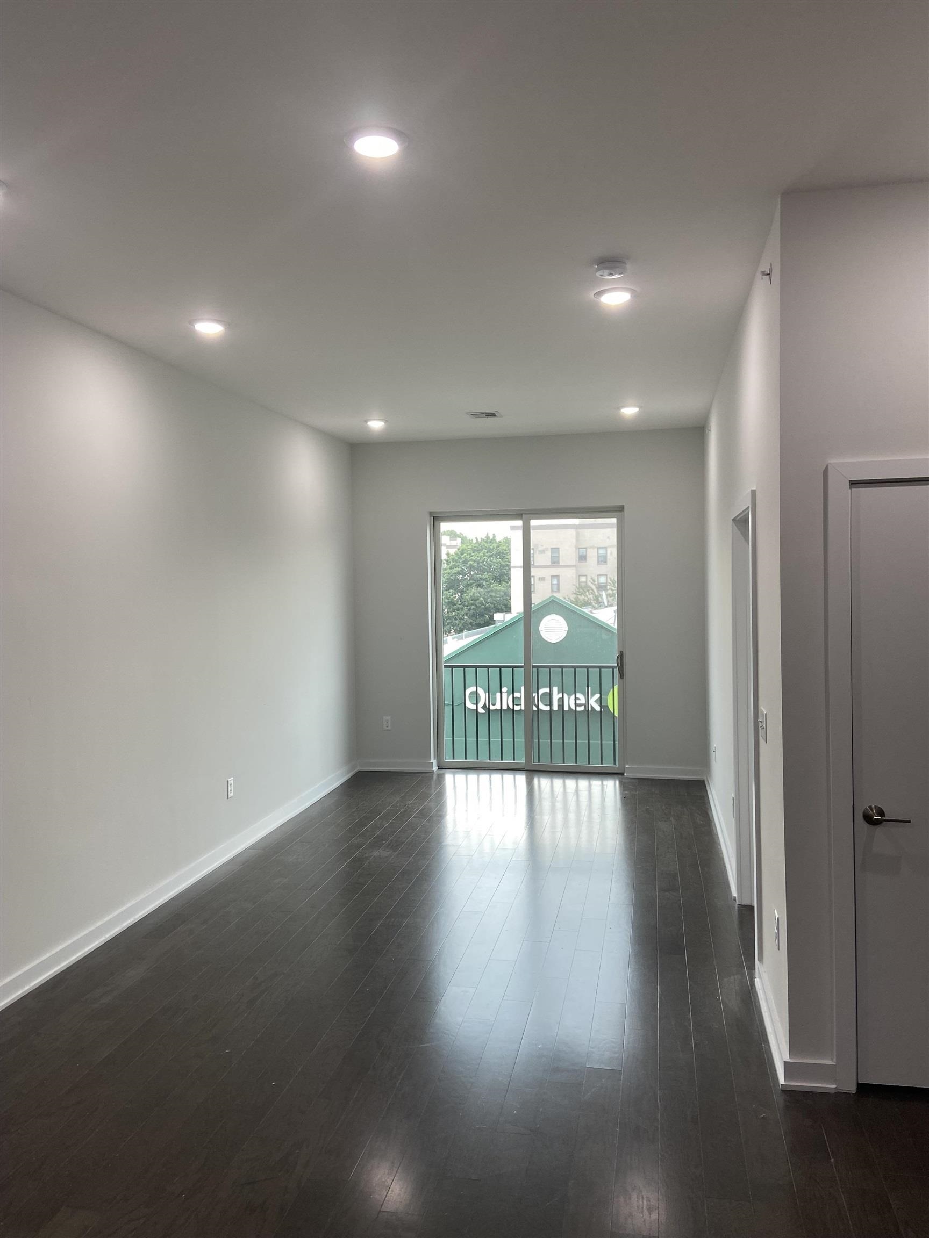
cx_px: 464
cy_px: 619
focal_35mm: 26
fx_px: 930
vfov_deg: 67.3
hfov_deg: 53.1
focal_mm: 4.25
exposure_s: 1/120
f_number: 1.8
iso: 64
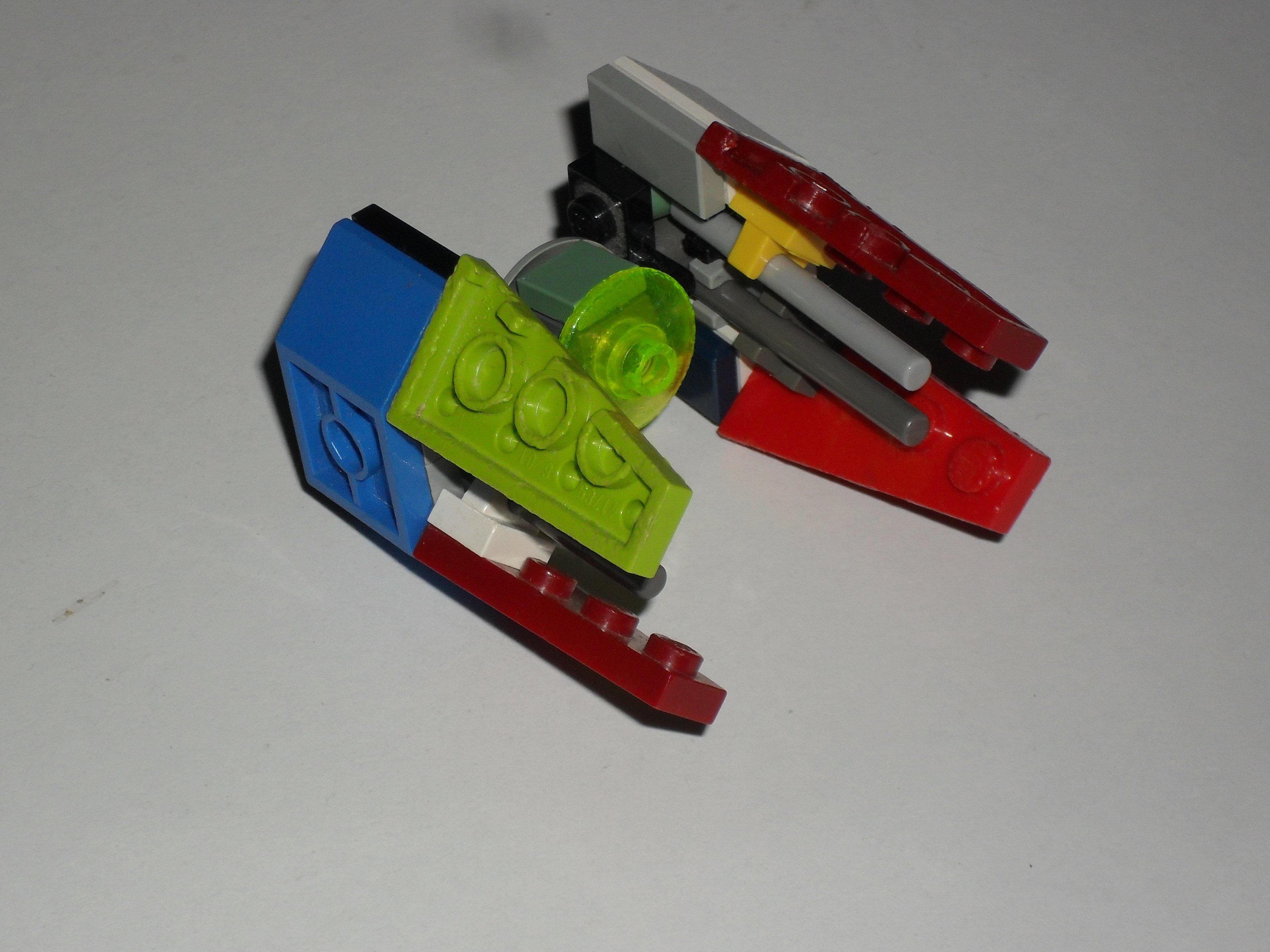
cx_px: 627
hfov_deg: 16.1
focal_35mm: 122
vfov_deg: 12.1
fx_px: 4476
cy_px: 512
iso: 100
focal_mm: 18.9
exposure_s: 1/60
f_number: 5.8
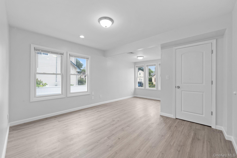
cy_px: 79
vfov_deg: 81.2
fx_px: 92
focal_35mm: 14
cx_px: 118
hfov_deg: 104.3
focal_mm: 14
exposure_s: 1/4
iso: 320
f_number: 10
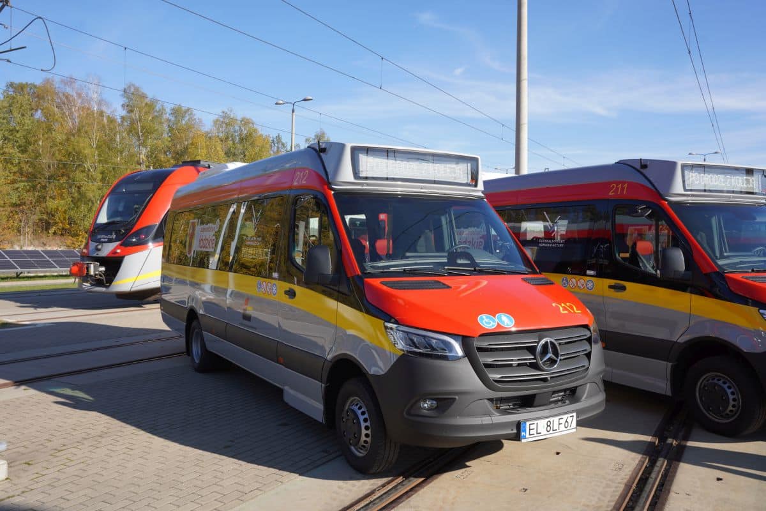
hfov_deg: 61.3
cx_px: 383
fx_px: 647
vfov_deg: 43.1
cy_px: 256
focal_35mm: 30
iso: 100
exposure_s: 1/250
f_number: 6.3
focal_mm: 30.4
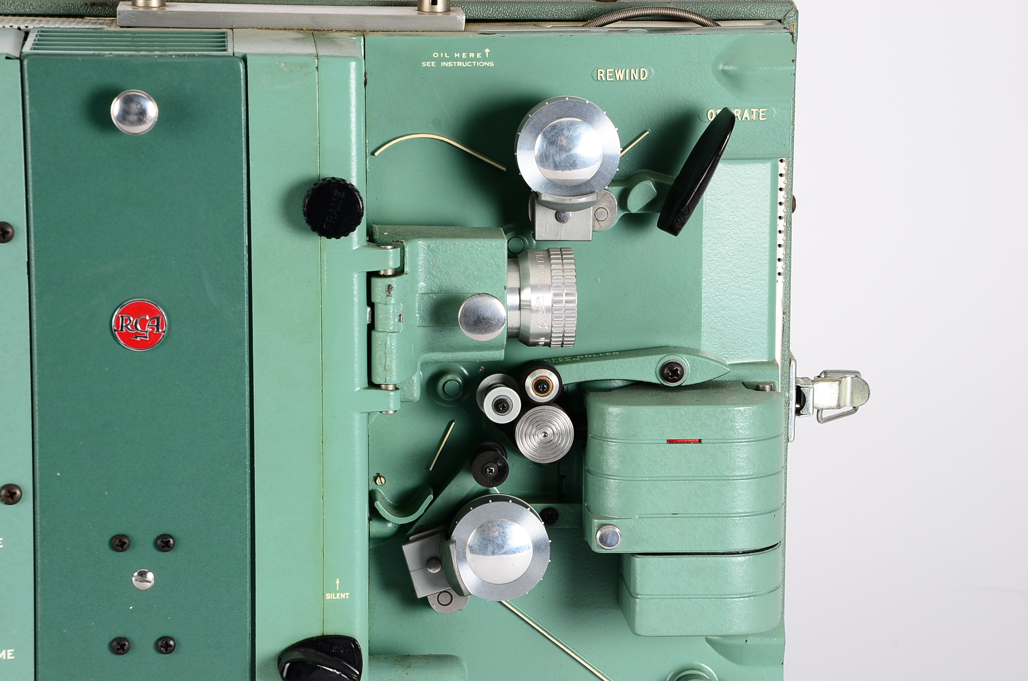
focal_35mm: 135
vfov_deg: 10.1
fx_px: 3847
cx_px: 514
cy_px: 340
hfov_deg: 15.2
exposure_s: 1/100
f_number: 13
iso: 100
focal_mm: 90
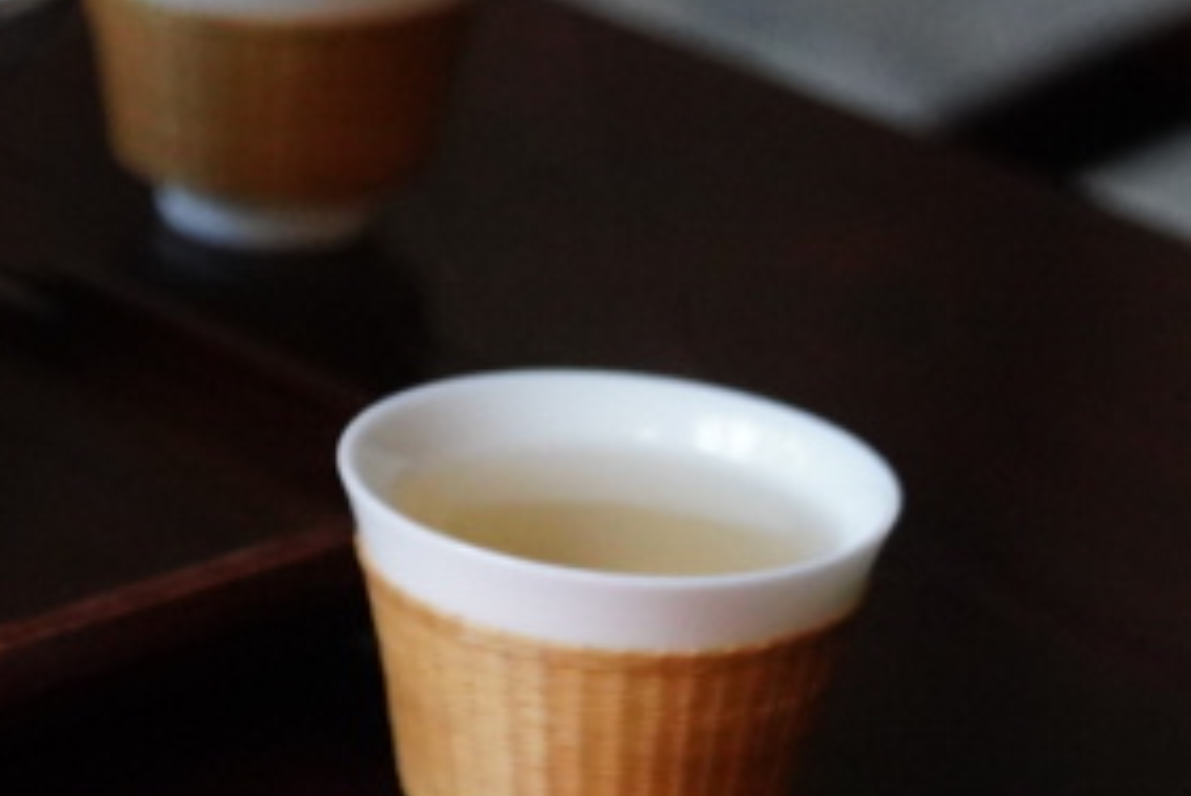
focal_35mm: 251
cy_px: -413
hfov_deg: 8.1
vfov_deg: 5.4
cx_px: -433
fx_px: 8308
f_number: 3.2
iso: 3200
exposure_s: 1/800
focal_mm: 44
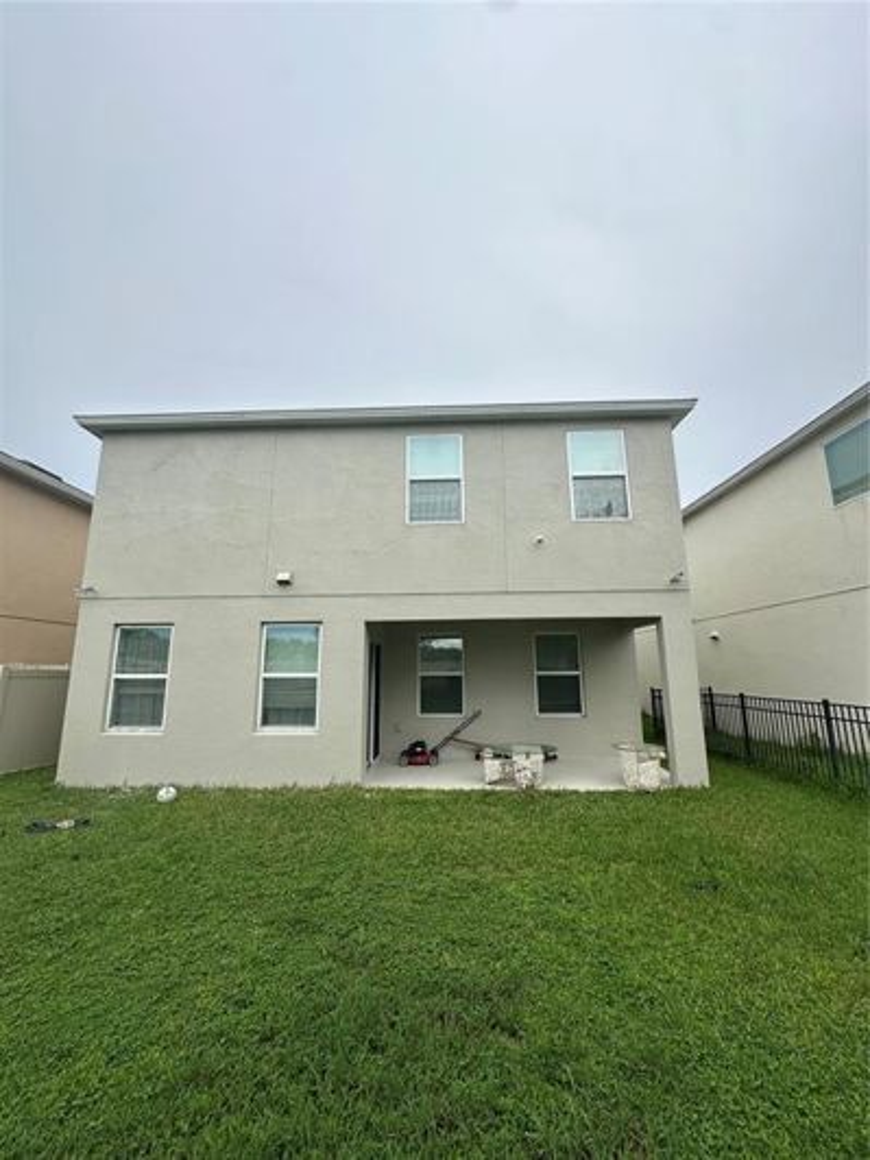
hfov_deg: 85.7
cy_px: 580
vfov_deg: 102.1
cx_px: 435
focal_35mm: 14
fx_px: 469
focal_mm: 2.22
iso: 40
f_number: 2.2
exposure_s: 1/513
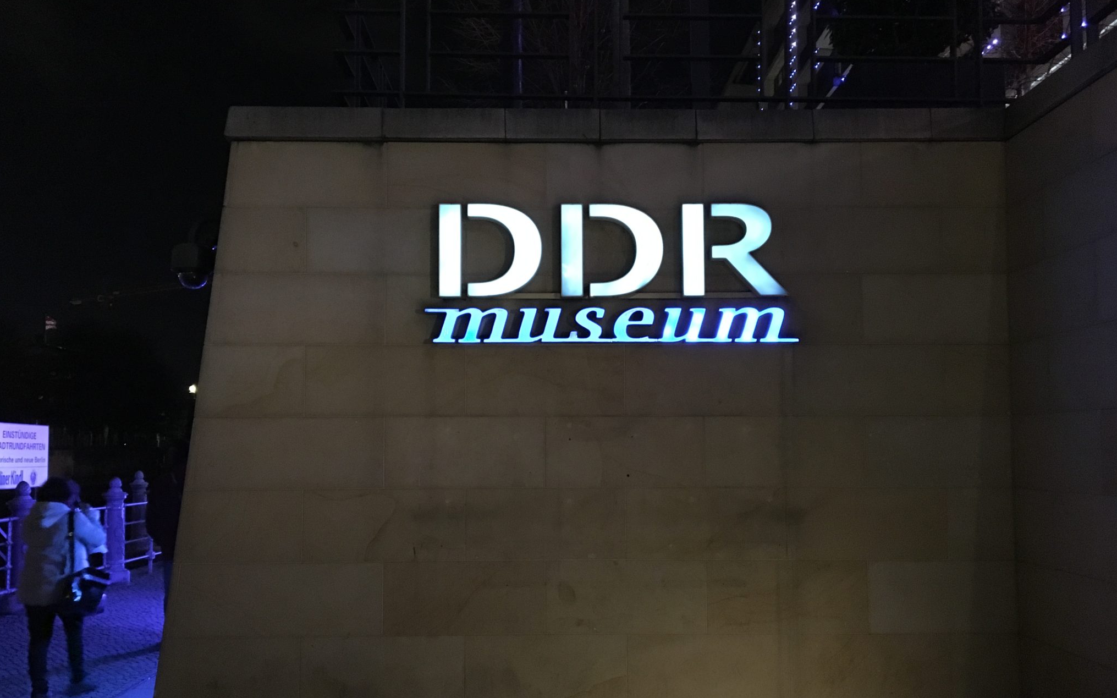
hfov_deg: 61.2
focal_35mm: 31
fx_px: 944
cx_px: 560
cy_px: 399
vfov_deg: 40.5
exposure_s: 1/17
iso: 640
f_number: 2.2
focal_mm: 4.15
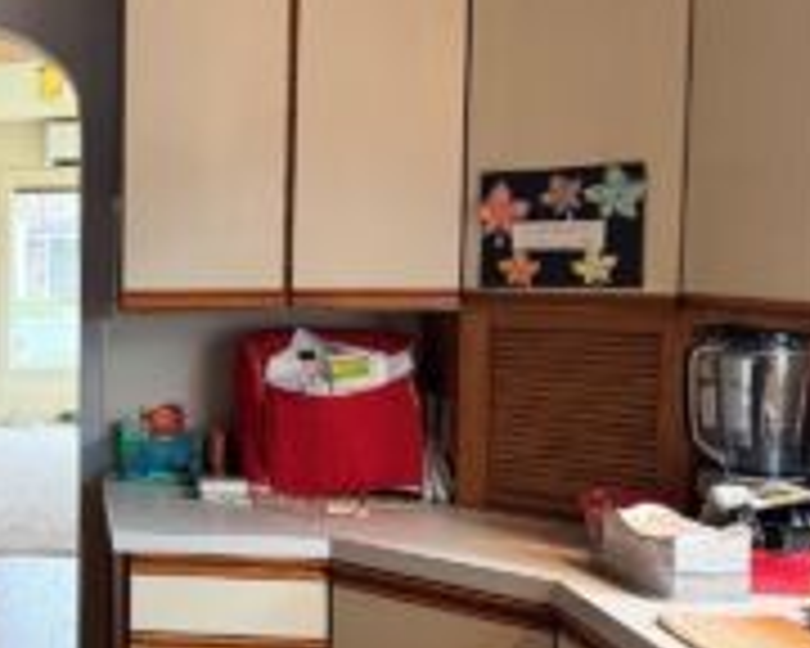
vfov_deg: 29.1
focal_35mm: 52
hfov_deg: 32.1
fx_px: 1247
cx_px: -63
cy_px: 360
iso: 320
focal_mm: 6.76
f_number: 1.78
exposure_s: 1/60
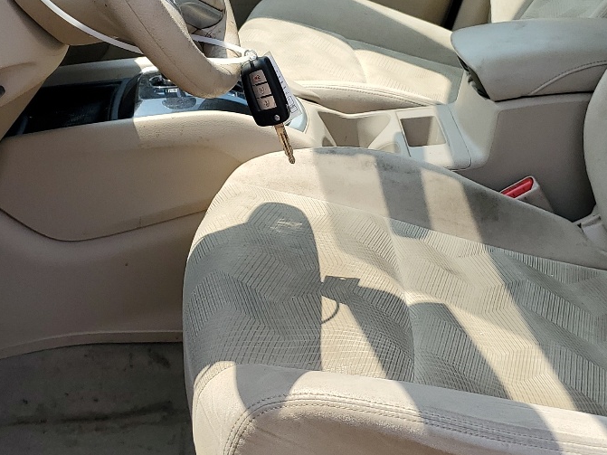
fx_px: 1087
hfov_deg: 31.2
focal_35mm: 62
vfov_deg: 23.4
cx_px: 342
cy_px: 107
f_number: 1.5
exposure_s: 1/1429
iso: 50
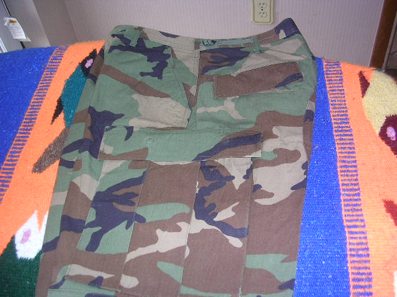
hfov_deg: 49.0
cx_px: 198
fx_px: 436
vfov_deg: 37.7
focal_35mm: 38
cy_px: 148
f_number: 2.8
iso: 50
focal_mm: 5.8
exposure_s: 1/60.1
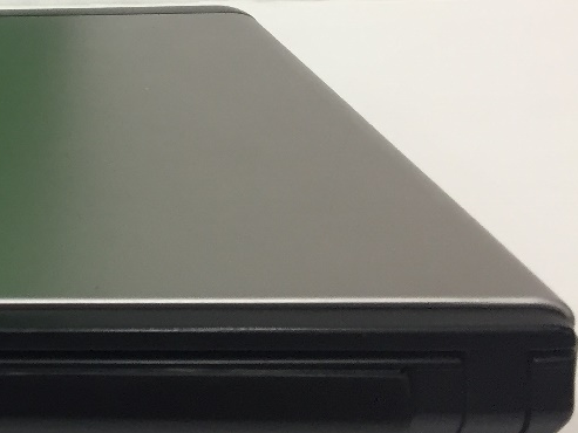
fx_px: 1603
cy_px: 136
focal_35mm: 96
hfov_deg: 17.6
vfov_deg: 15.4
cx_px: -365
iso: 80
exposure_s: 1/33
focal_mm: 4.15
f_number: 2.2
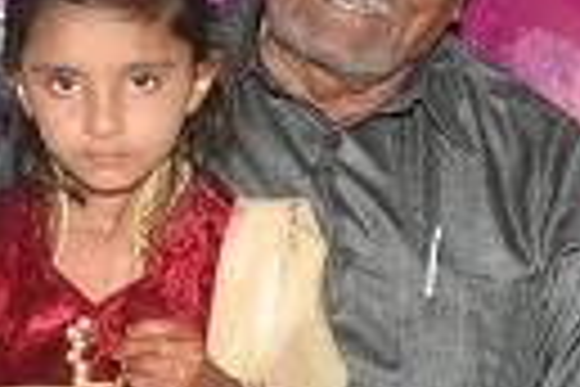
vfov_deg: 8.7
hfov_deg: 12.8
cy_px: 180
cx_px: -119
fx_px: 2529
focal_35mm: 157
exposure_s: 1/200
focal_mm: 18
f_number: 8
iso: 320
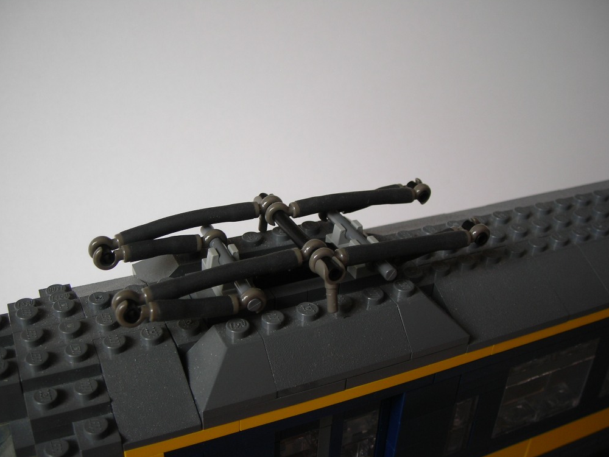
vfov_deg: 34.3
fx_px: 739
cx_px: 303
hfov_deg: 44.8
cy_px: 226
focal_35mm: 42
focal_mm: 6.8
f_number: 3.3
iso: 50
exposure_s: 1/15
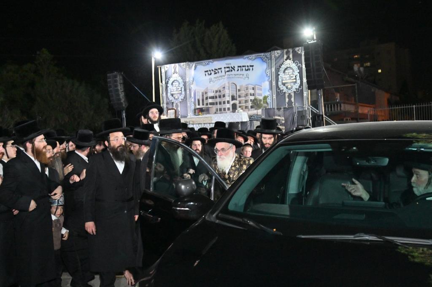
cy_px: 144
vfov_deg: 36.8
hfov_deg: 53.1
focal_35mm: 36
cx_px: 216
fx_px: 432
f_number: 4
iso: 2000
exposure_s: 1/200
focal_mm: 24
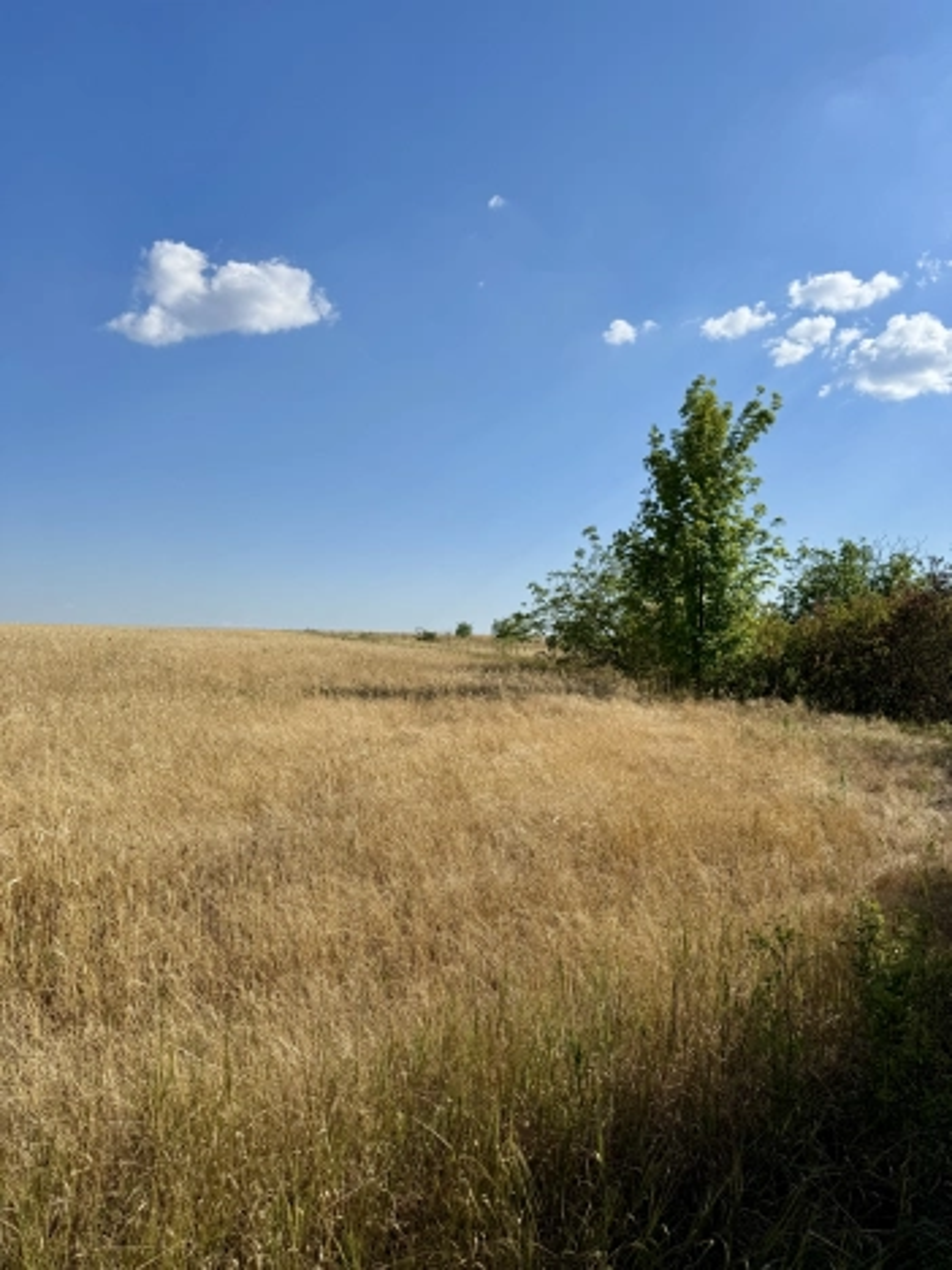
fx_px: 880
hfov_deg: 56.8
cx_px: 476
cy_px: 635
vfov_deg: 71.6
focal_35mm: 24
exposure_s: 1/6410
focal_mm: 6.76
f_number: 1.78
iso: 80
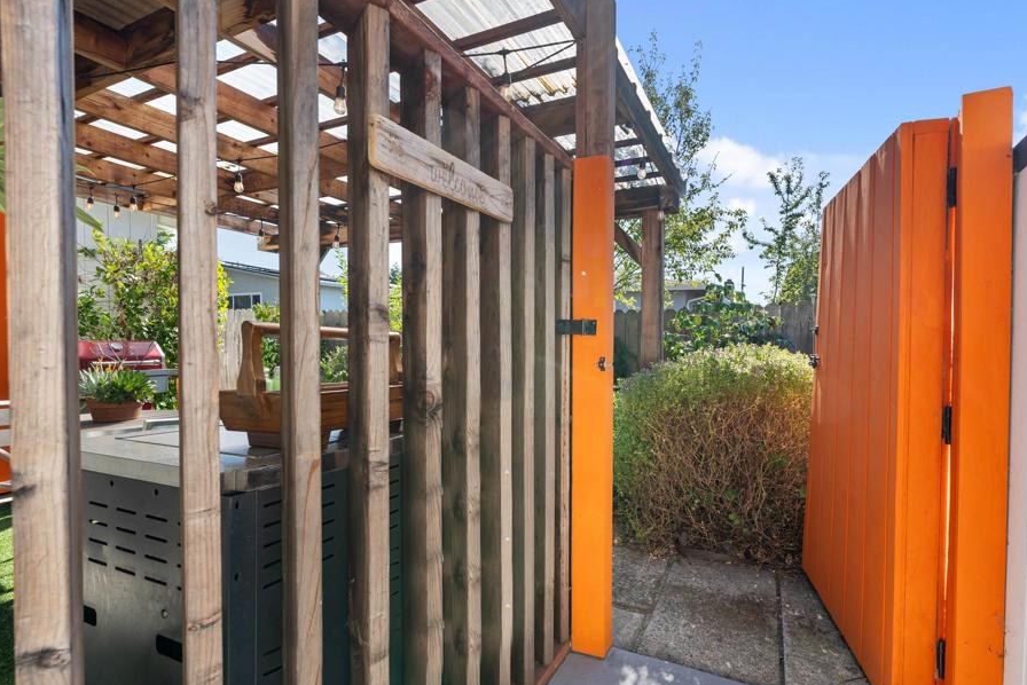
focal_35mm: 16
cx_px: 555
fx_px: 457
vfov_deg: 73.8
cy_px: 350
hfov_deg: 96.5
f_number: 8
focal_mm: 14
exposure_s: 1/13
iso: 64
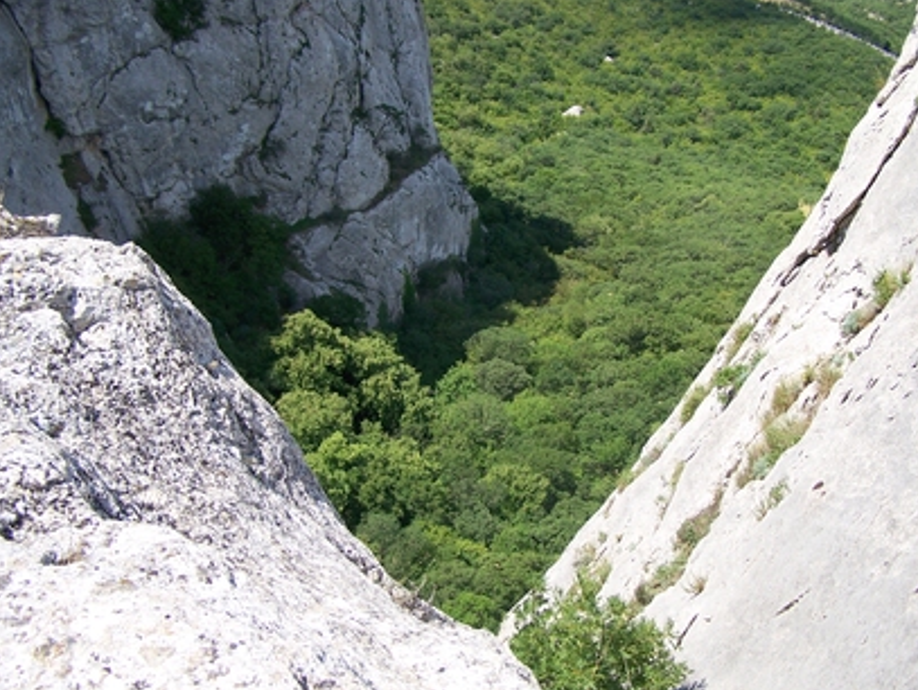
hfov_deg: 44.7
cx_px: 494
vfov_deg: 34.4
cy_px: 352
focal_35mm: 42
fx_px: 1115
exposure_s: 1/800
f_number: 2.8
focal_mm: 6.3
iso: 80
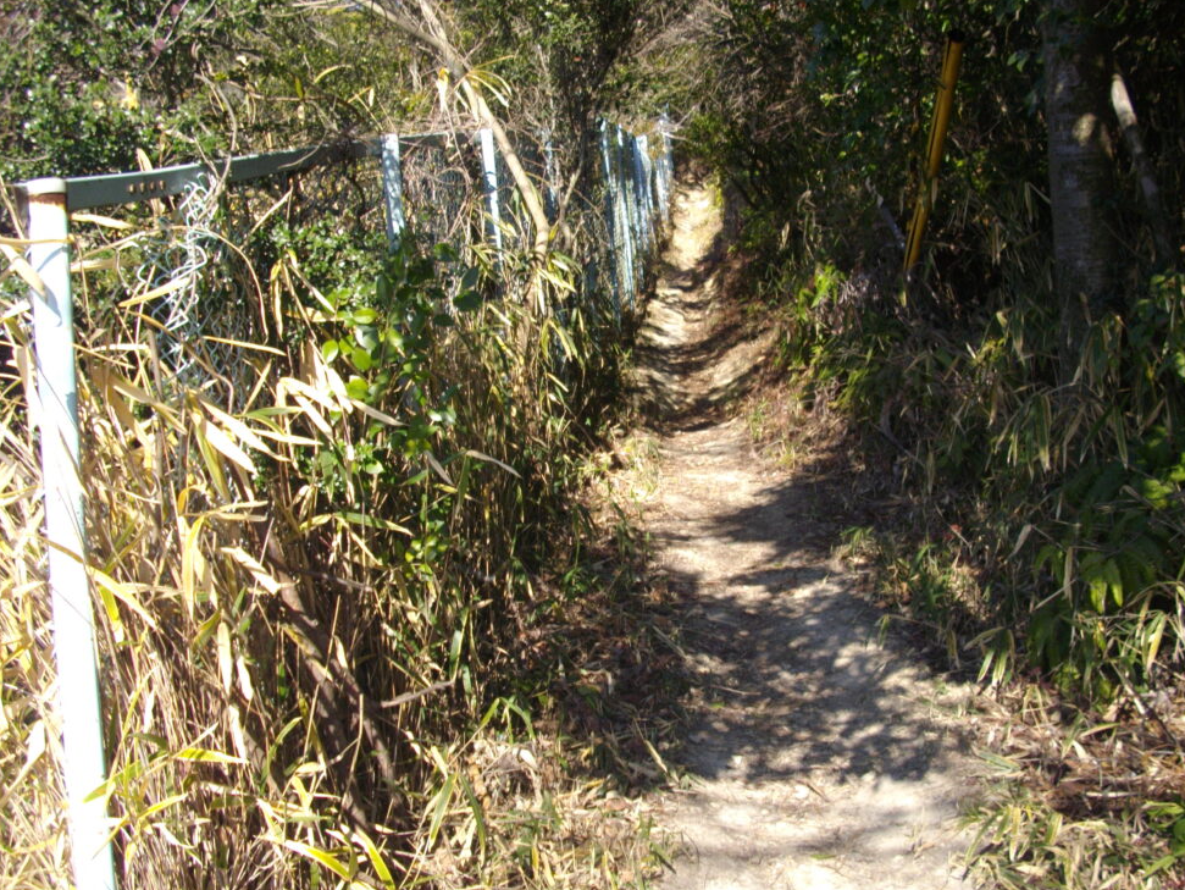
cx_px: 610
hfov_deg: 47.8
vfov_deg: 36.8
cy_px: 435
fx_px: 1336
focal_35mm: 39
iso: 100
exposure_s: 1/125
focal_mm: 6.2
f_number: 5.6
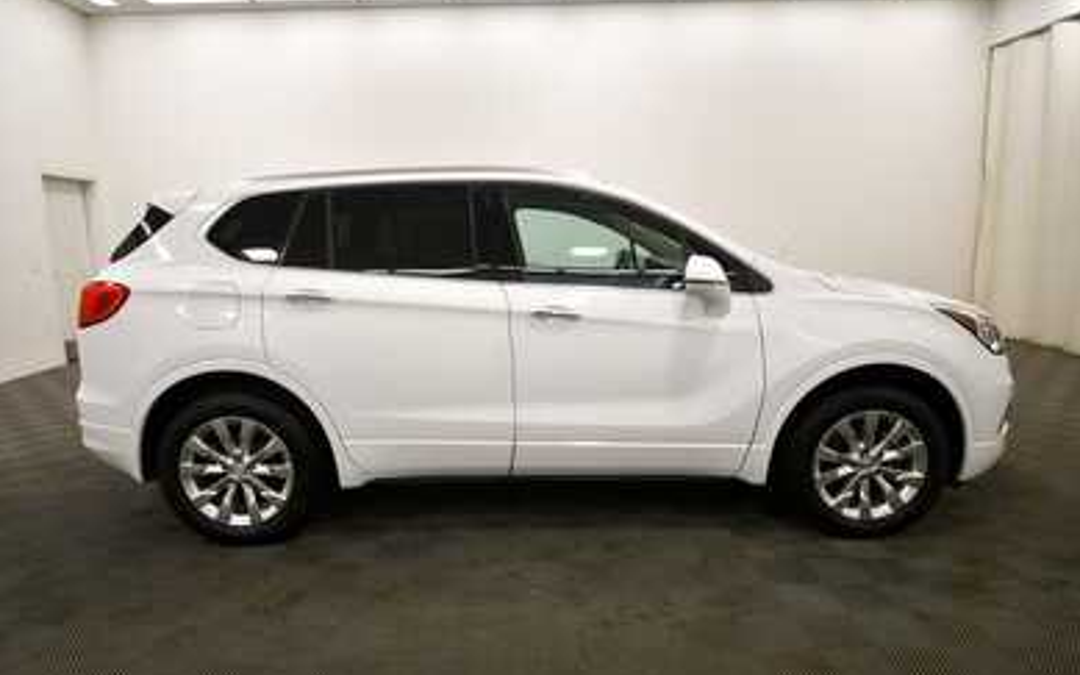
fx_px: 647
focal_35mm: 22
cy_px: 351
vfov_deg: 55.0
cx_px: 530
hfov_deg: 79.7
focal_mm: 14
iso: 560
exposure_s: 1/250
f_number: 5
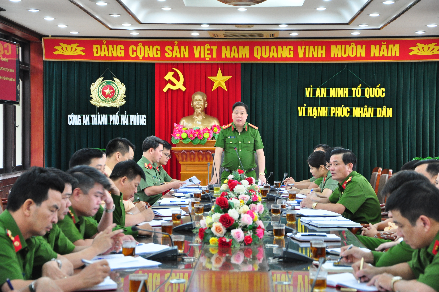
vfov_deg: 15.7
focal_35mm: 87
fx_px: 1060
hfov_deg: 23.4
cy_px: 146
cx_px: 220
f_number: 5
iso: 800
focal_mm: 58
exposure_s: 1/30
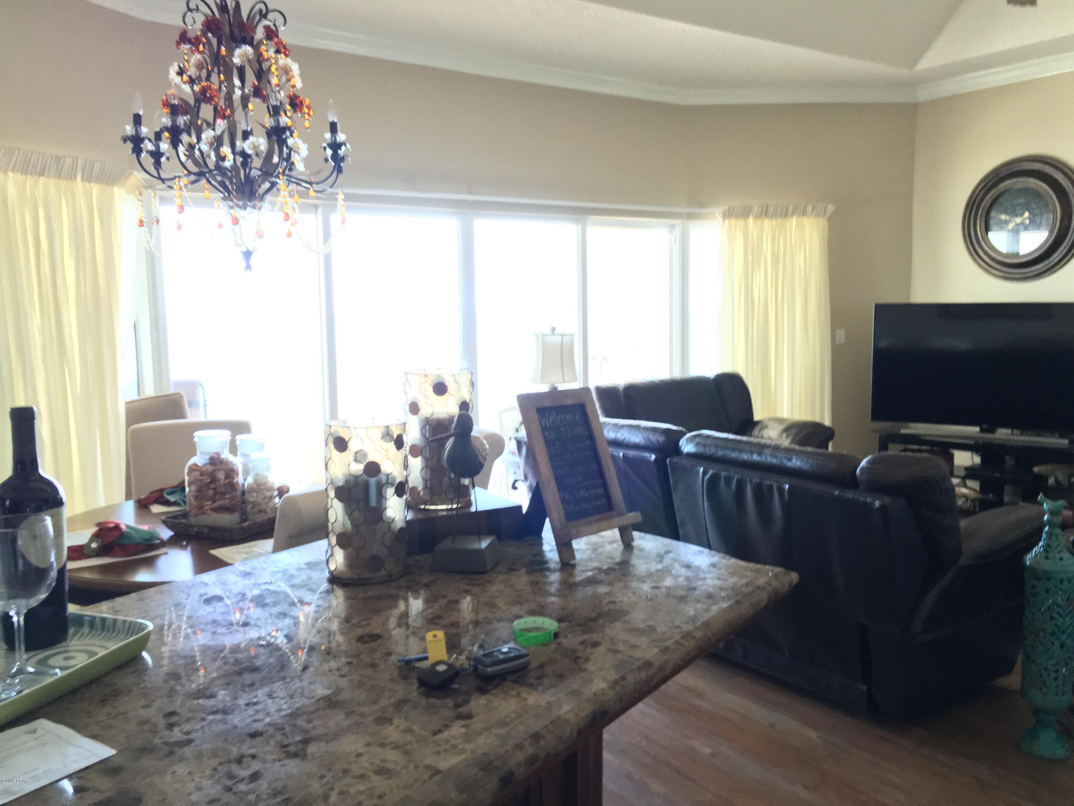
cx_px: 537
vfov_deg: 48.2
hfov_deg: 61.7
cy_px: 403
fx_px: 900
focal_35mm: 29
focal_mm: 4.15
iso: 200
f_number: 2.2
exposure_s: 1/20
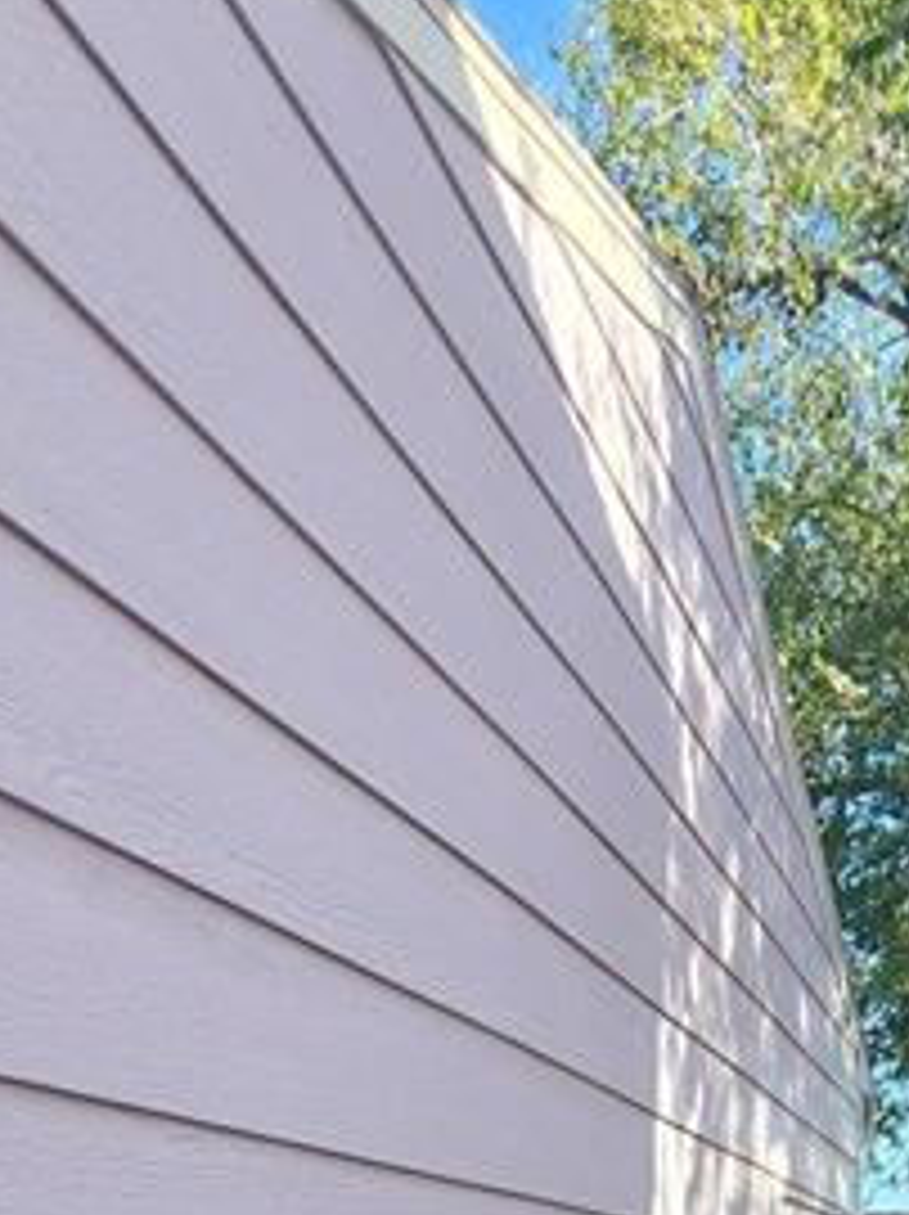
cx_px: 767
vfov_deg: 33.9
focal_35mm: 37
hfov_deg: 36.8
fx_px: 1298
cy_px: 1624
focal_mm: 2.2
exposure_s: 1/167
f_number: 2.2
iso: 50
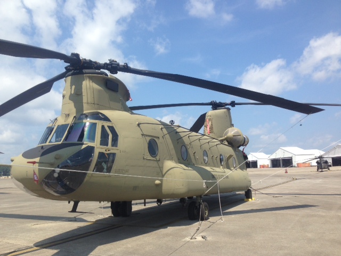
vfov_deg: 42.9
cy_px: 128
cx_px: 170
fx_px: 325
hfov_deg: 55.4
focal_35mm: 33
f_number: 2.4
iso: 50
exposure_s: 1/1642
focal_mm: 4.12
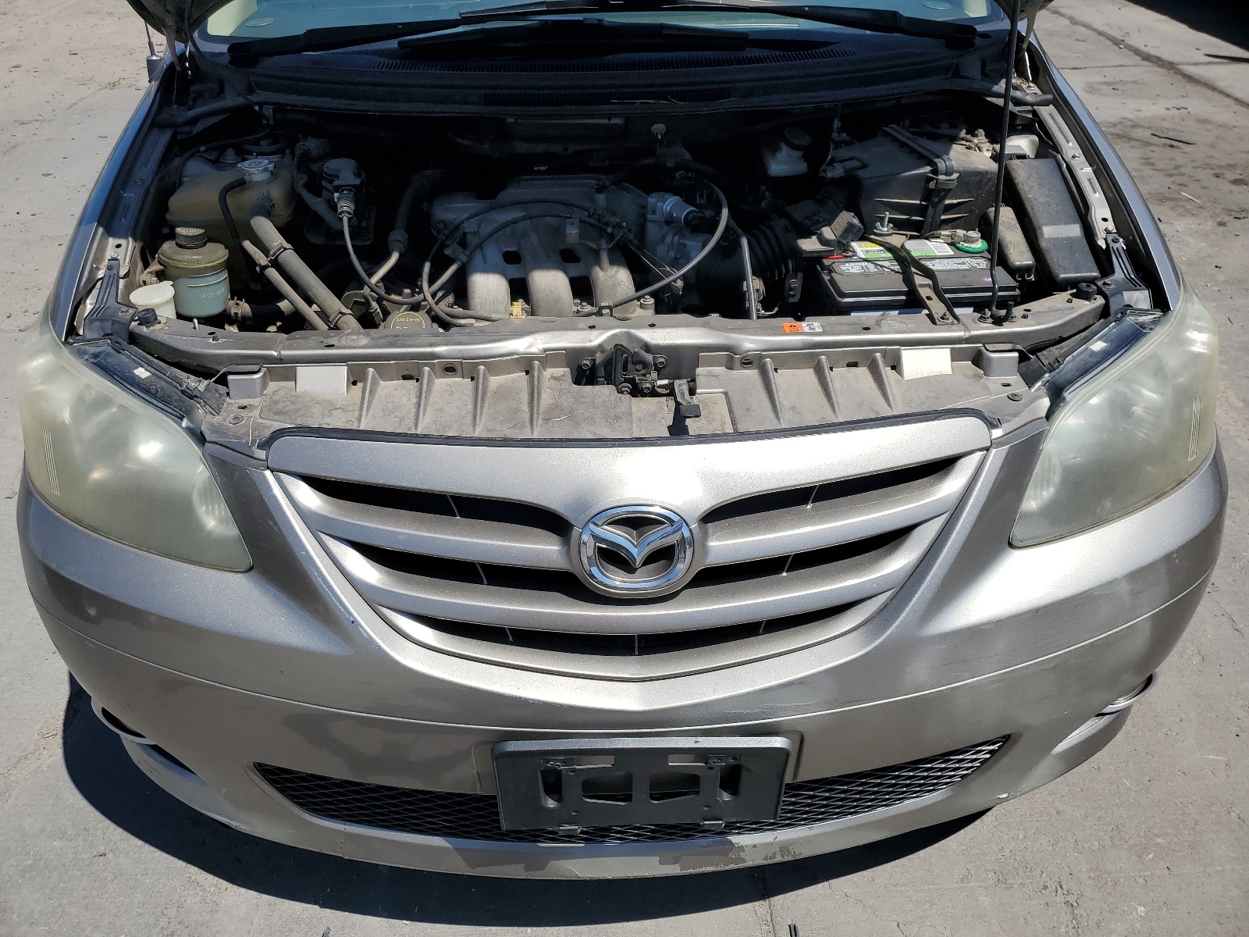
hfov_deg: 67.3
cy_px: 468
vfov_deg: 53.1
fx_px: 938
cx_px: 624
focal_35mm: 26
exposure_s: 1/5000
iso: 50
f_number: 1.5
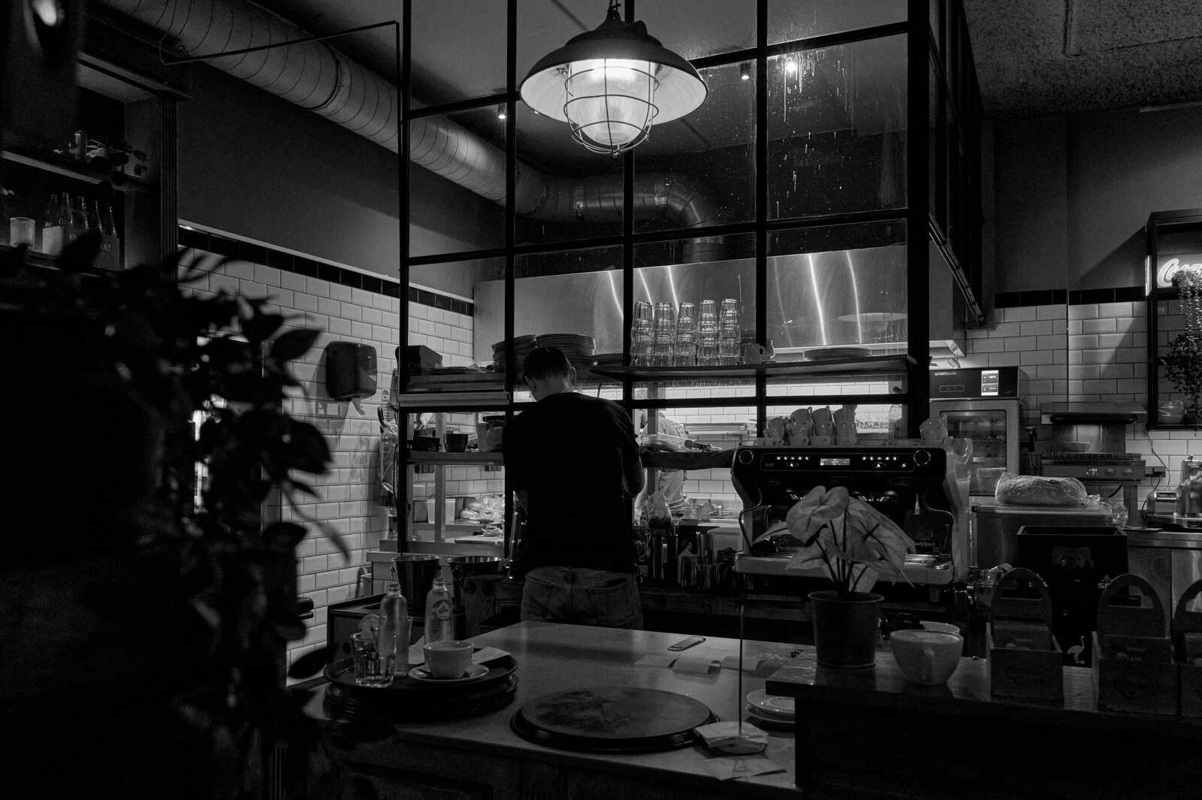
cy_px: 400
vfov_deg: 46.4
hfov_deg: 65.5
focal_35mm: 28
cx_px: 601
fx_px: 934
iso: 6400
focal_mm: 28
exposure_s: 1/40
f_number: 7.1
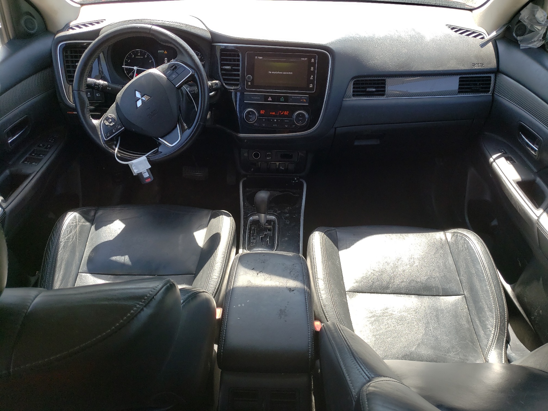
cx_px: 274
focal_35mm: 26
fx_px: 412
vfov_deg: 53.1
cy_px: 206
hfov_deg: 67.3
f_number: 1.5
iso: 50
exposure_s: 1/417
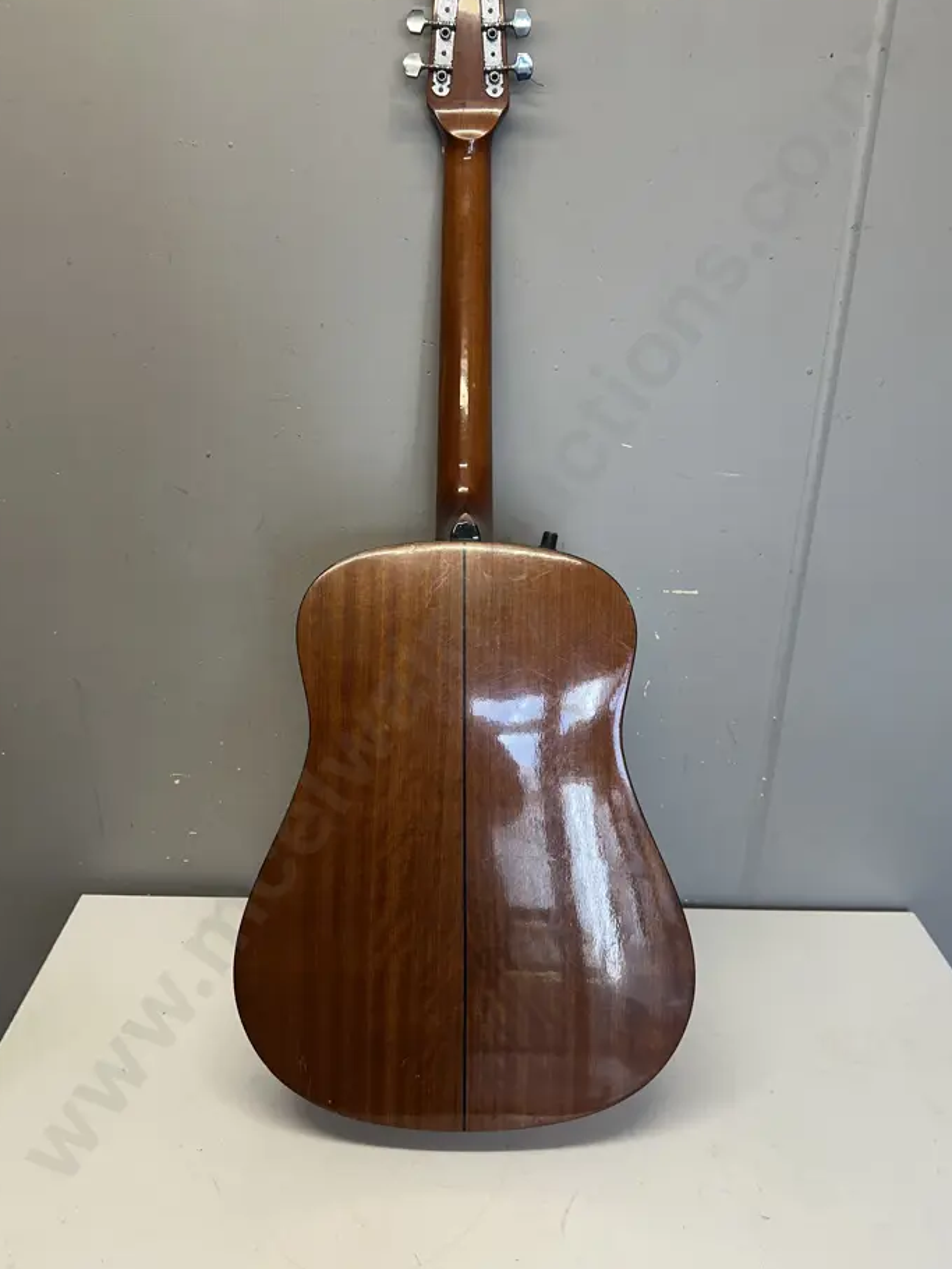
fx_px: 990
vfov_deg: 65.3
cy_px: 604
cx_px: 470
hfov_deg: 51.4
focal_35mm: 27
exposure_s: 1/100
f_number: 1.78
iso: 100
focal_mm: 6.86
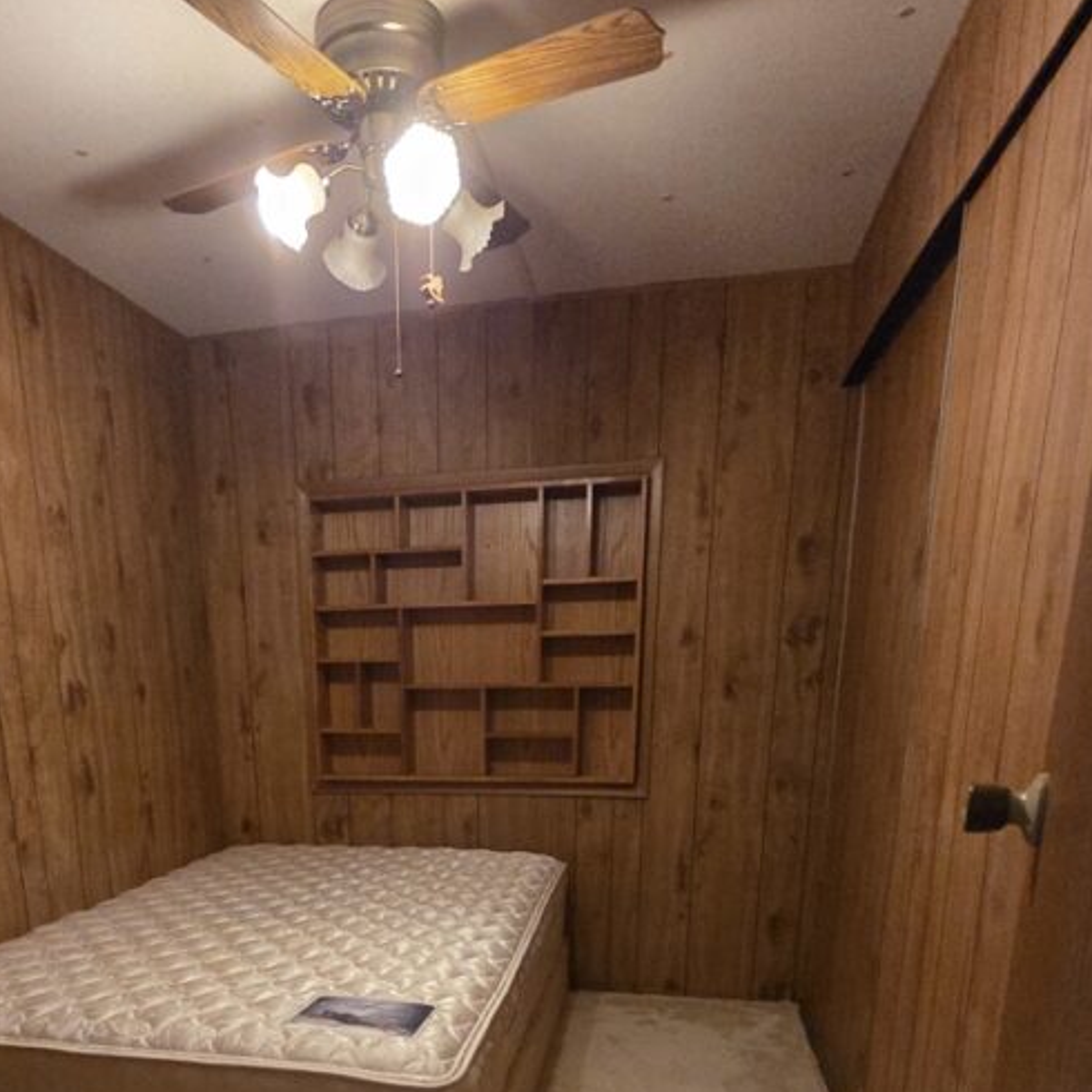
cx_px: 437
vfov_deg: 57.6
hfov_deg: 64.4
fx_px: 857
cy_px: 943
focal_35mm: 24
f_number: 2.2
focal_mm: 2.2
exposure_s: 1/60
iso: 1600
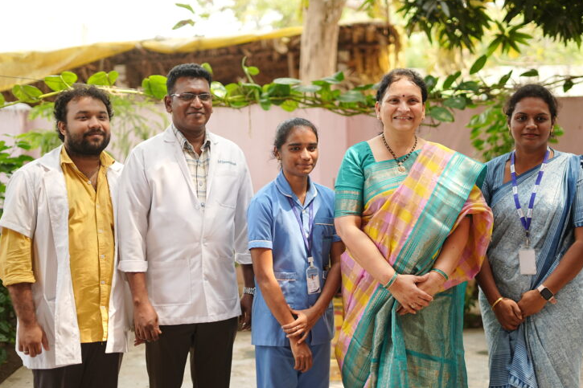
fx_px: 858
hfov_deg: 37.5
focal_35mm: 53
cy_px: 190
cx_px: 302
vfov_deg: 25.5
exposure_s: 1/2000
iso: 800
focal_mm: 50
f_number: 1.8
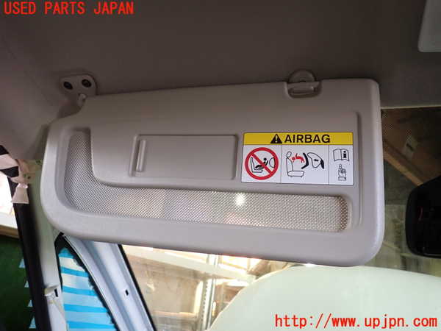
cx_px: 220
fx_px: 318
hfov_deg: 69.4
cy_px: 166
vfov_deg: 54.9
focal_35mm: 25
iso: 200
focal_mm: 4.5
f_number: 2
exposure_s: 1/40
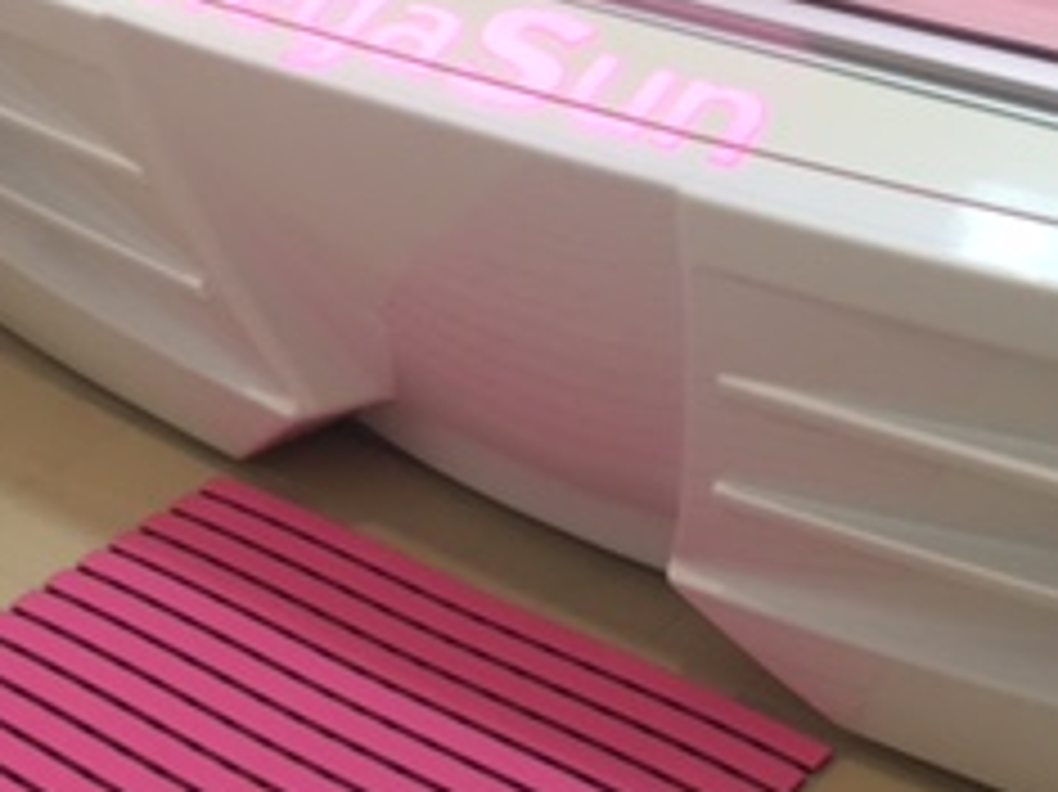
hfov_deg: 24.2
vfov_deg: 18.2
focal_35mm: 79
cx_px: 905
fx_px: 2413
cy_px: 14
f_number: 2.2
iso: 32
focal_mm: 4.15
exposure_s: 1/33
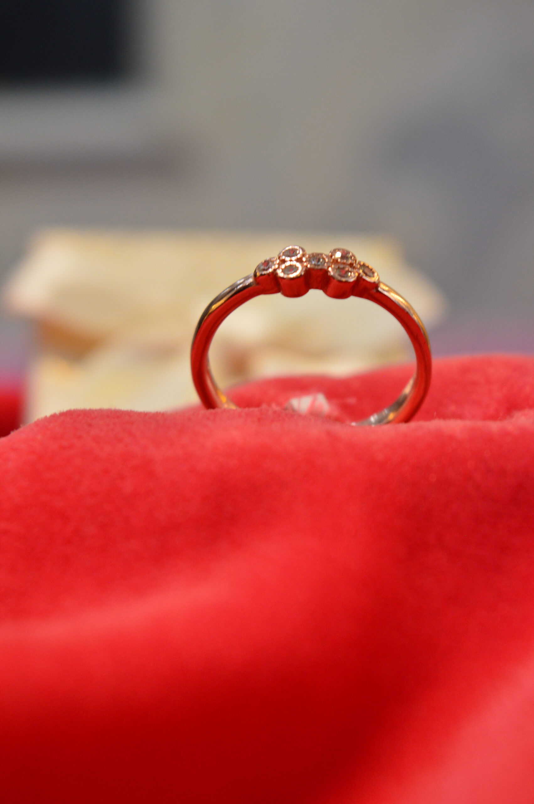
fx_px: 1839
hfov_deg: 16.5
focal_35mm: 82
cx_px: 267
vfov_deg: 24.6
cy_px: 402
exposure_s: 1/60
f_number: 8
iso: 720
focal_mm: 55
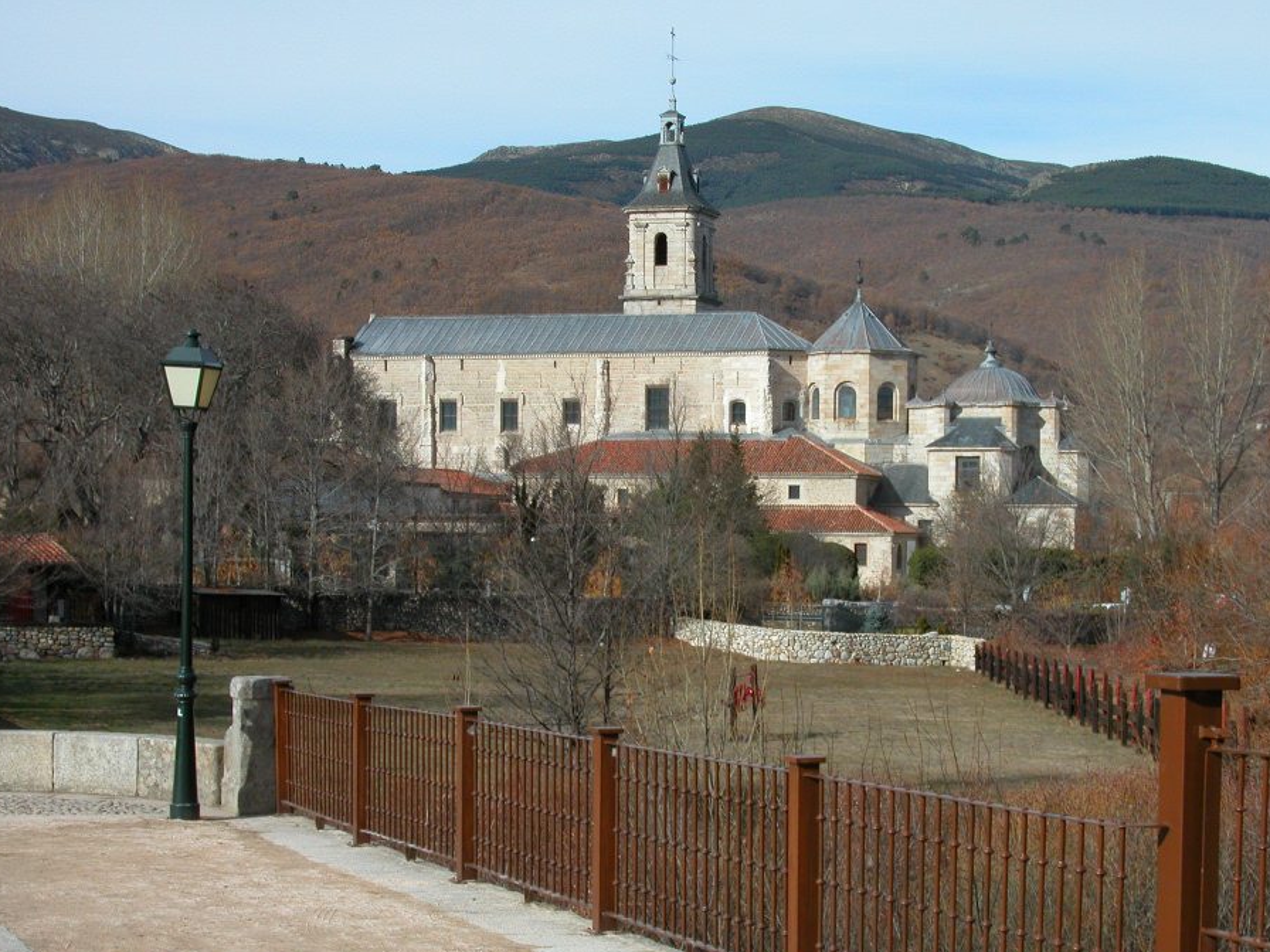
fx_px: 2935
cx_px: 712
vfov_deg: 18.4
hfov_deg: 24.4
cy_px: 541
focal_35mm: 80
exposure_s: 1/428
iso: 100
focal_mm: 17.8
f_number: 7.4
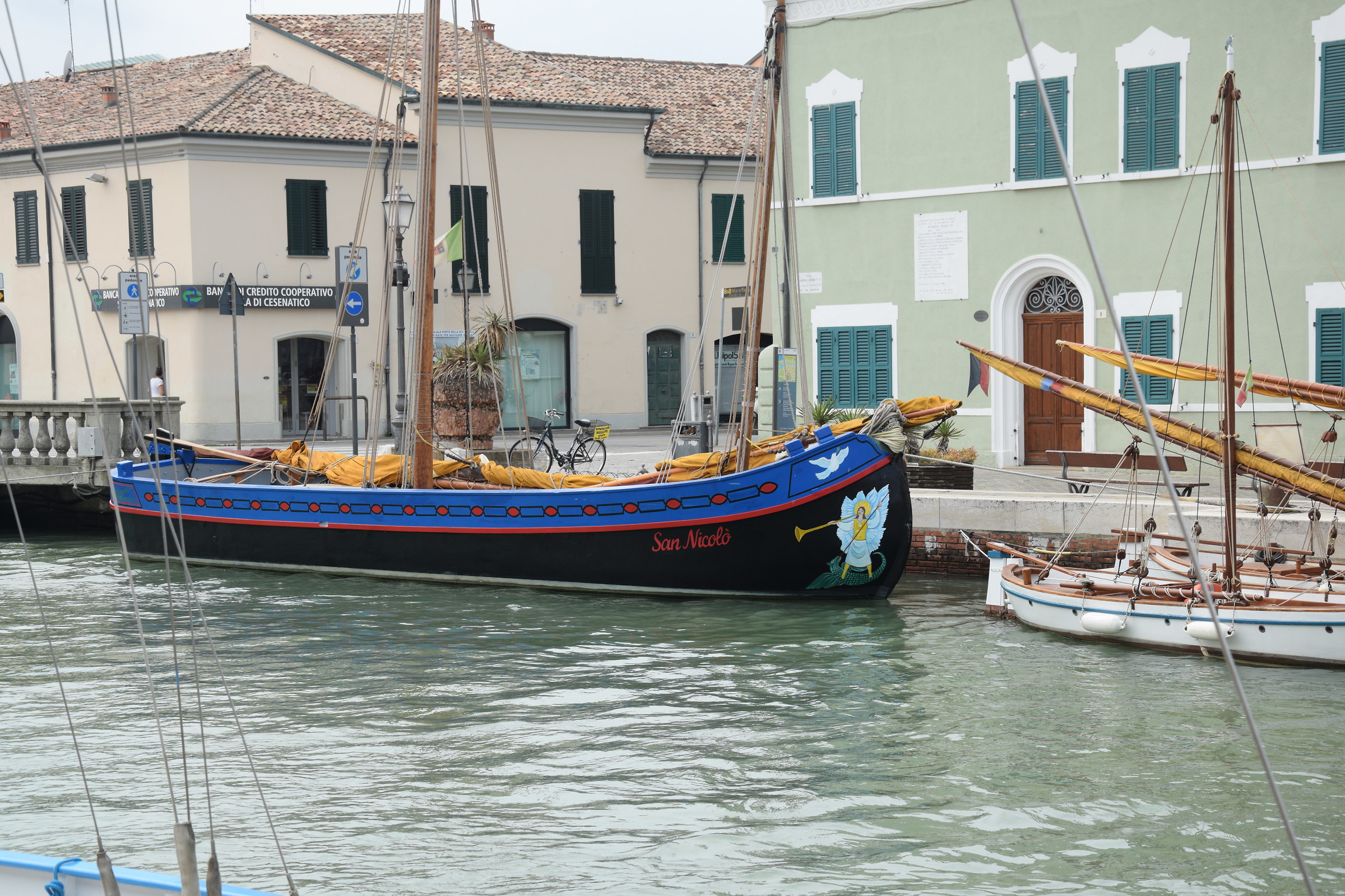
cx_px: 672
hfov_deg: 31.9
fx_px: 2354
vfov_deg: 21.6
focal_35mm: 63
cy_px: 448
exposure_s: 1/250
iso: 200
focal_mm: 42
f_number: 8
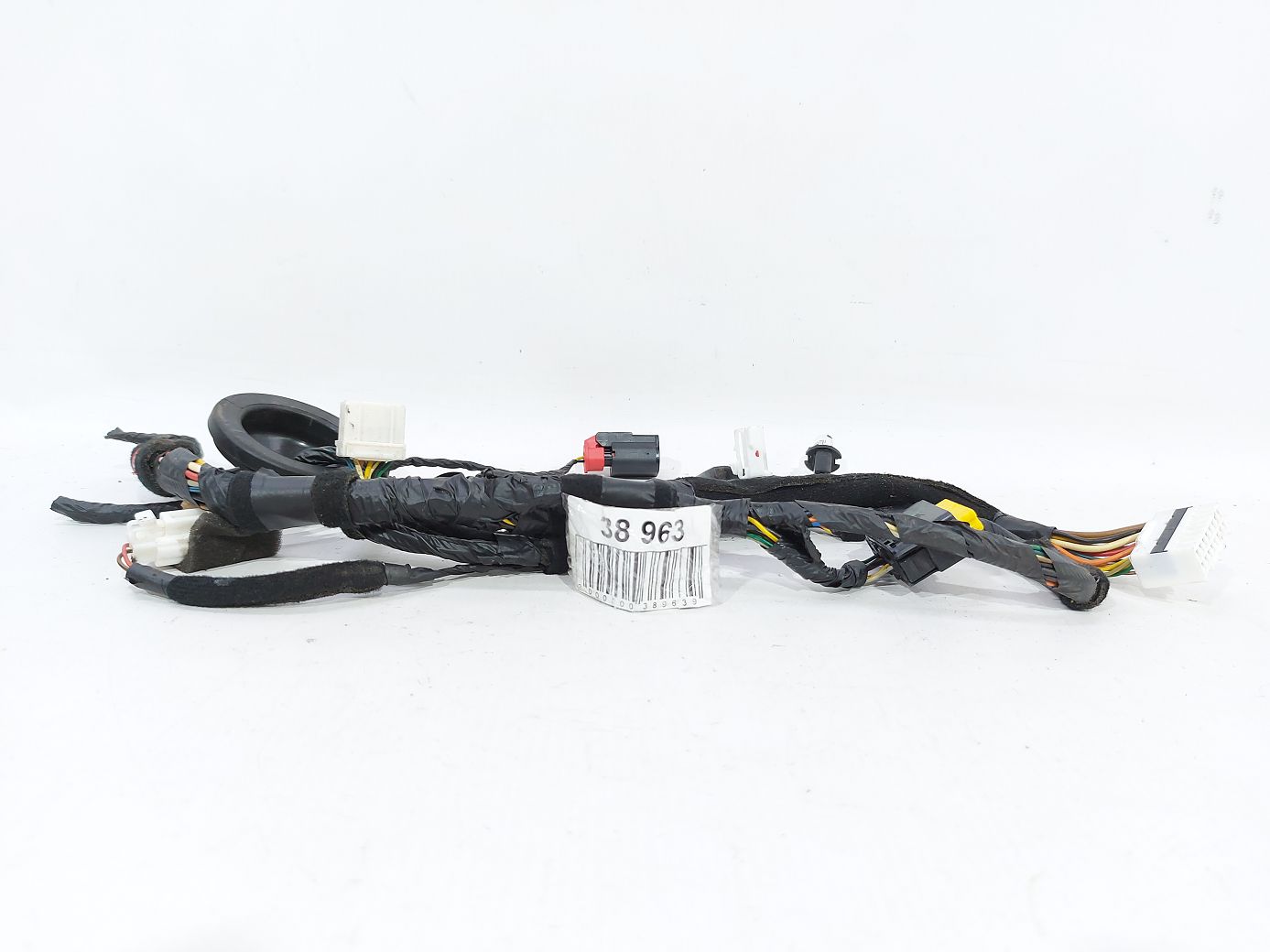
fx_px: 880
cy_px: 476
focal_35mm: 24
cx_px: 635
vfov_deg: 56.8
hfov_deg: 71.6
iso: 100
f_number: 1.8
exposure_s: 1/50
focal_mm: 5.23
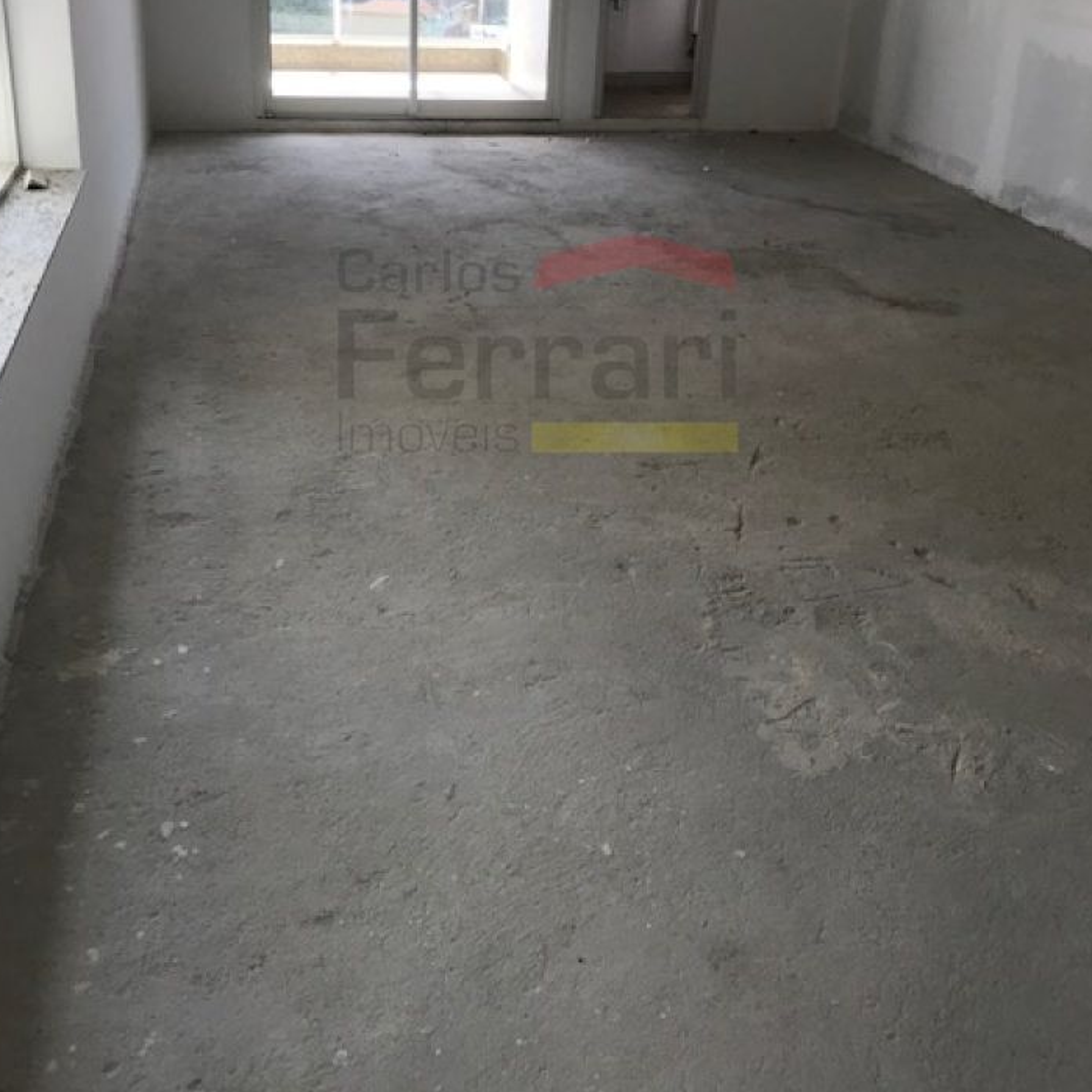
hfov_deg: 48.4
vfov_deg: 47.5
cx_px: 539
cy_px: 344
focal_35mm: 34
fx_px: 1213
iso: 40
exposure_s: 1/120
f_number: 1.8
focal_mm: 3.99
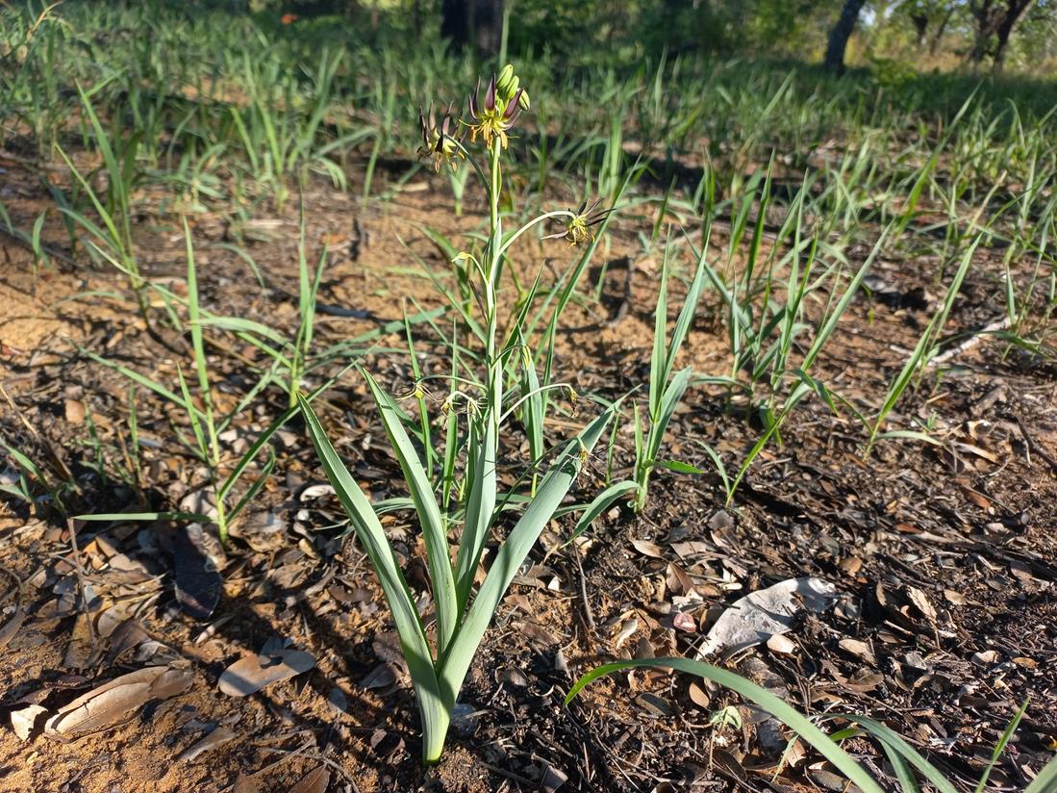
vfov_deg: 54.9
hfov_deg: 69.4
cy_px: 396
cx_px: 528
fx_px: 763
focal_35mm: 25
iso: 25
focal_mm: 4.6
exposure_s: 1/259
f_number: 1.8
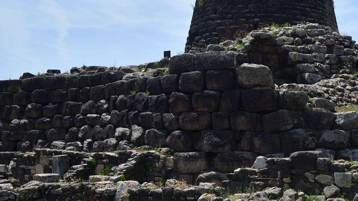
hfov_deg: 38.0
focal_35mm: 51
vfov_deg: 23.4
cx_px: 318
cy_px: 131
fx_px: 484
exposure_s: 1/320
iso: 200
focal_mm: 24
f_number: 10
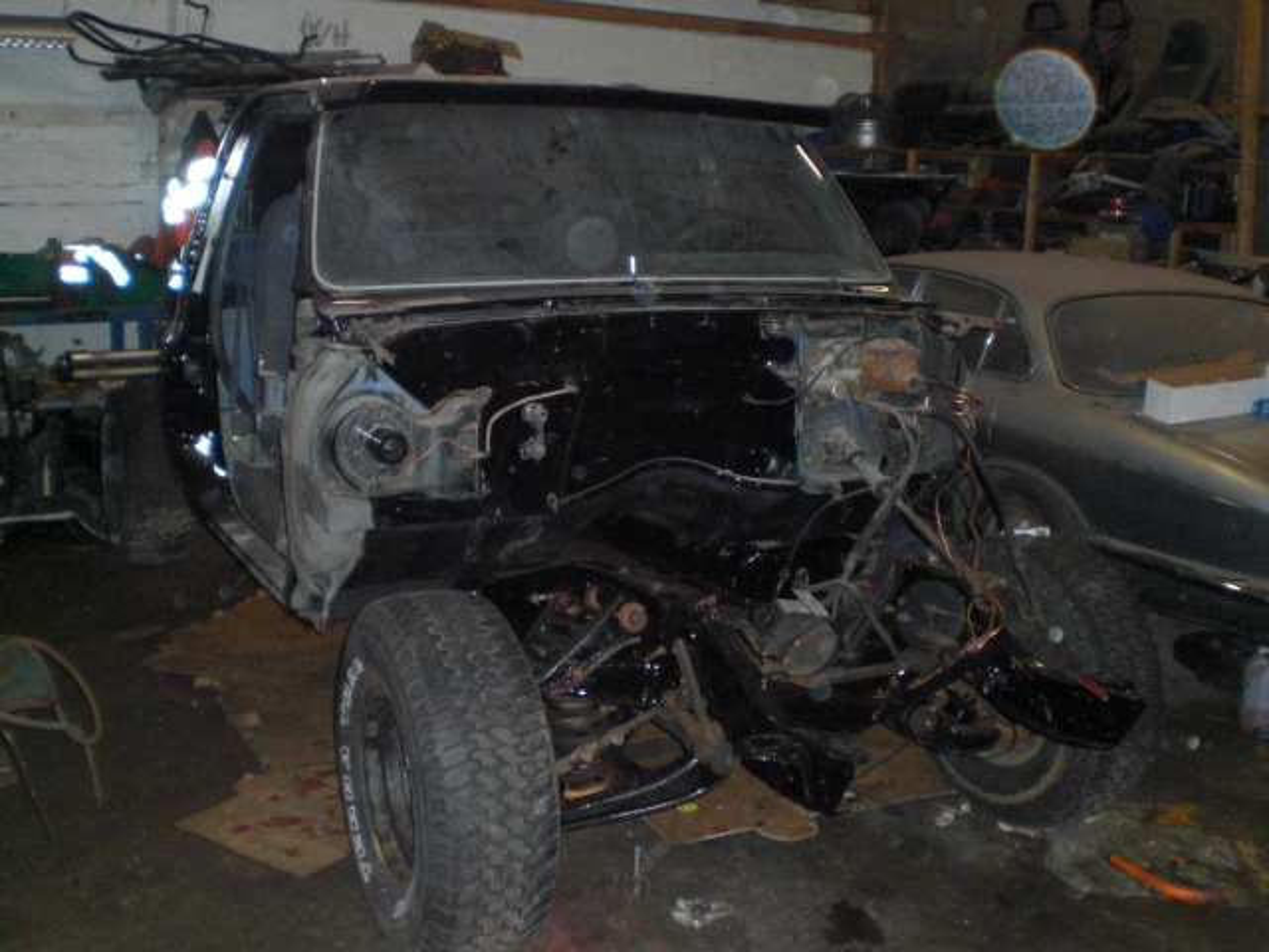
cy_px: 476
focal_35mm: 38
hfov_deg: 49.0
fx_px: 1393
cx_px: 634
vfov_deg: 37.7
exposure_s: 1/60
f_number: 3.1
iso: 200
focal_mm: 6.3
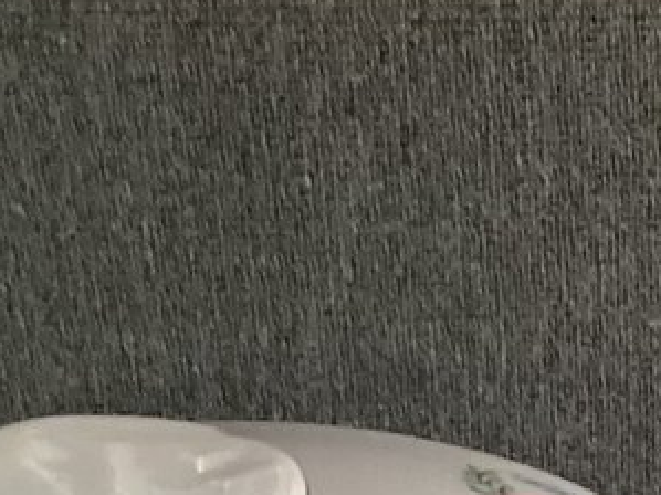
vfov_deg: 9.0
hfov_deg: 12.2
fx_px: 2997
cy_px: 925
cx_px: 848
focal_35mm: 157
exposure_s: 1/60
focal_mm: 3.3
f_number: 2.4
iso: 200
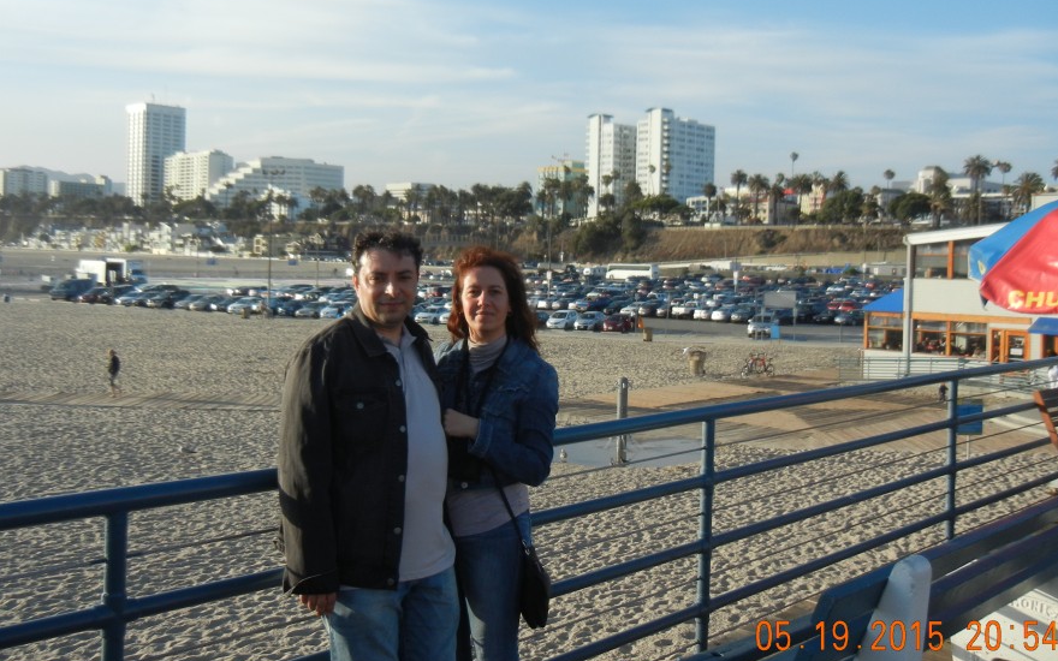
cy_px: 270
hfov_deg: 52.7
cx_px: 518
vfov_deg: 34.3
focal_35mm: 37
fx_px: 1067
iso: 160
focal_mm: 5.4
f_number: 7
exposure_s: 1/247
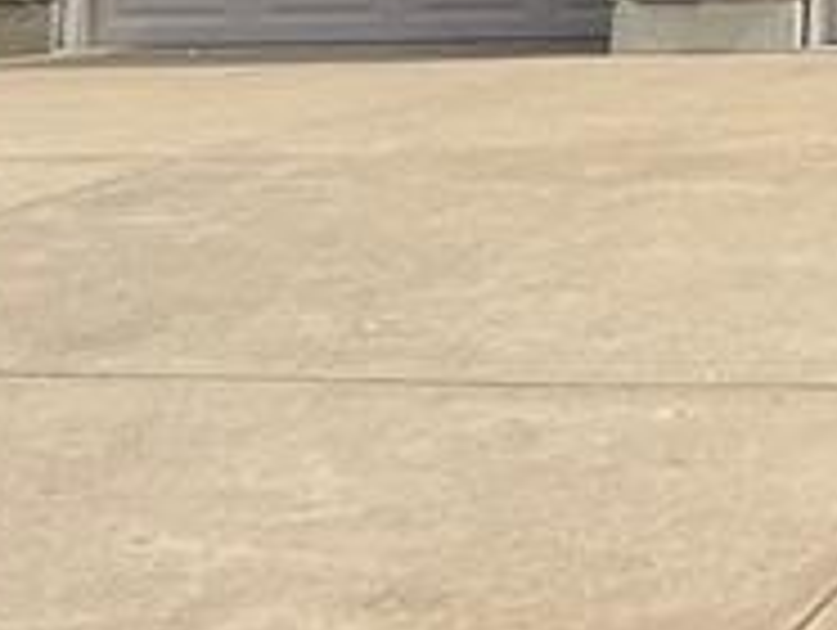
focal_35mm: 143
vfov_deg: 9.6
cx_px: 2169
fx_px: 3462
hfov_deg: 11.0
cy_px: -693
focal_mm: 5.7
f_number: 1.5
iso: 50
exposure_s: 1/5587
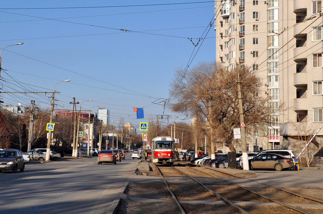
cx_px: 162
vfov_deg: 22.5
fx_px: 537
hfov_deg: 33.5
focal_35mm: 60
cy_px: 107
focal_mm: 40
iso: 200
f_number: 9
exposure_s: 1/640
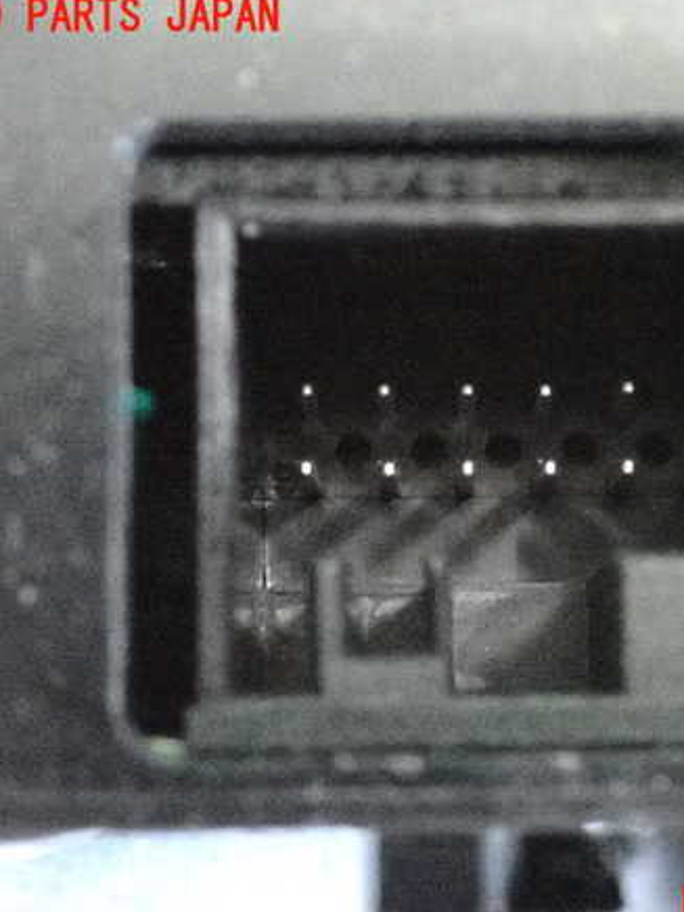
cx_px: 527
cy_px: 462
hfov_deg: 12.2
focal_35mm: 121
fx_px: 3188
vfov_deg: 16.3
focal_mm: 15.66
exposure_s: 1/40
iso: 12800
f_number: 4.5
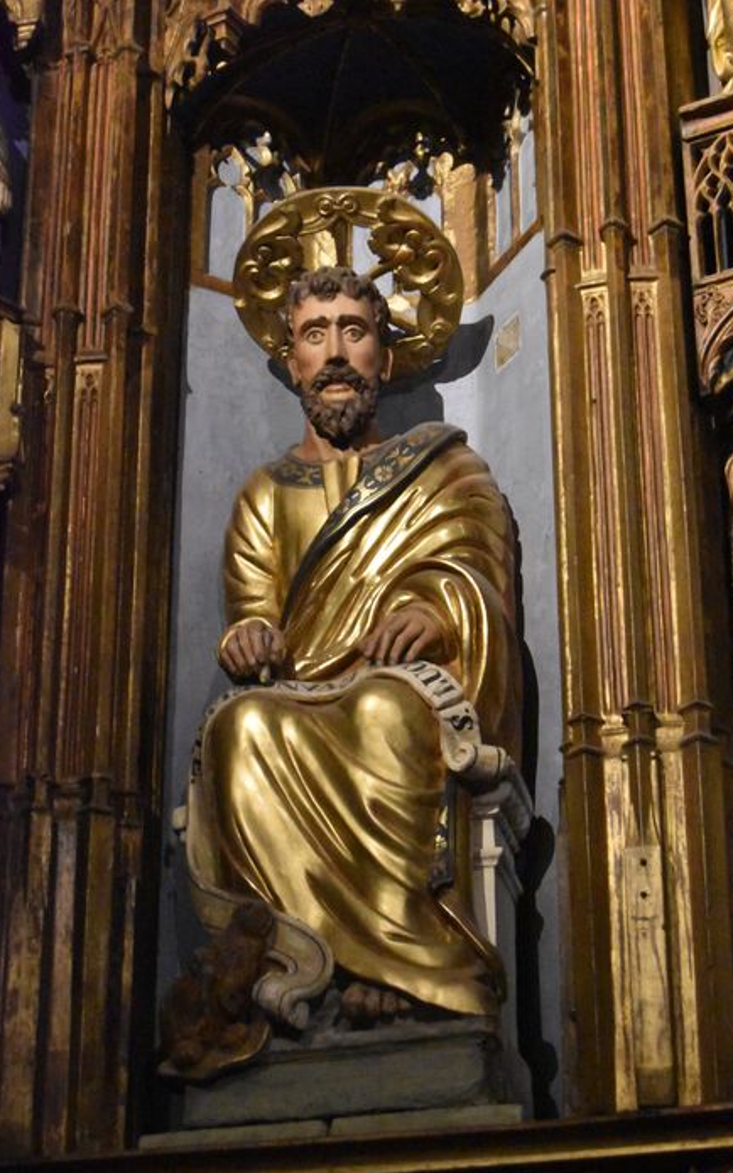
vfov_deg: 26.8
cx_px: 369
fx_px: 2463
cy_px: 589
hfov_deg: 16.9
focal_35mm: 77
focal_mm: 50
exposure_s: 1/60
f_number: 5.6
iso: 12800
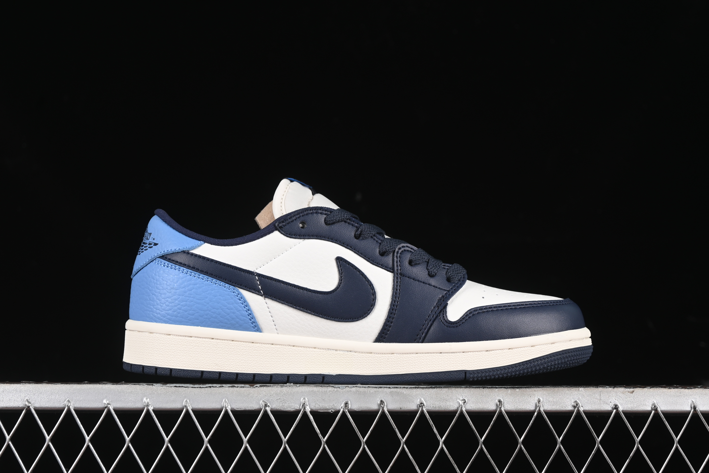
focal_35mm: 75
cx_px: 354
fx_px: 1477
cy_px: 236
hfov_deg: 27.0
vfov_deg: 18.2
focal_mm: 50
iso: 160
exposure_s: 1/60
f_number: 7.1
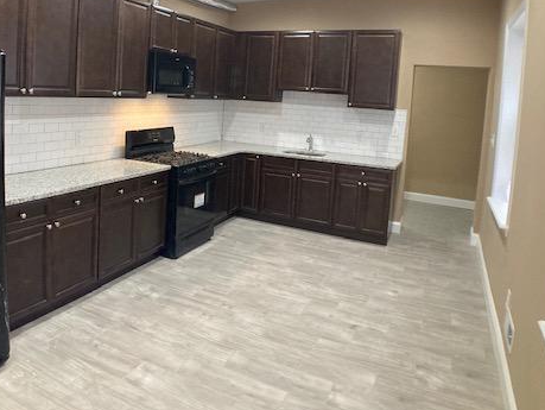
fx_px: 615
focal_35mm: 39
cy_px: 141
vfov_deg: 36.5
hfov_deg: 47.5
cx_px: 217
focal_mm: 3.99
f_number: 1.8
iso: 320
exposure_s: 1/60
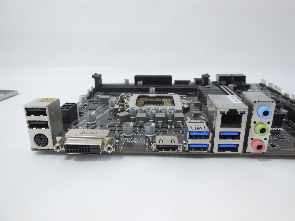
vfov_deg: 54.9
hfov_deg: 69.4
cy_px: 110
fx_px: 213
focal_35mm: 25
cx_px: 148
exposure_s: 1/60
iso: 125
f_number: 3.1
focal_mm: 4.5
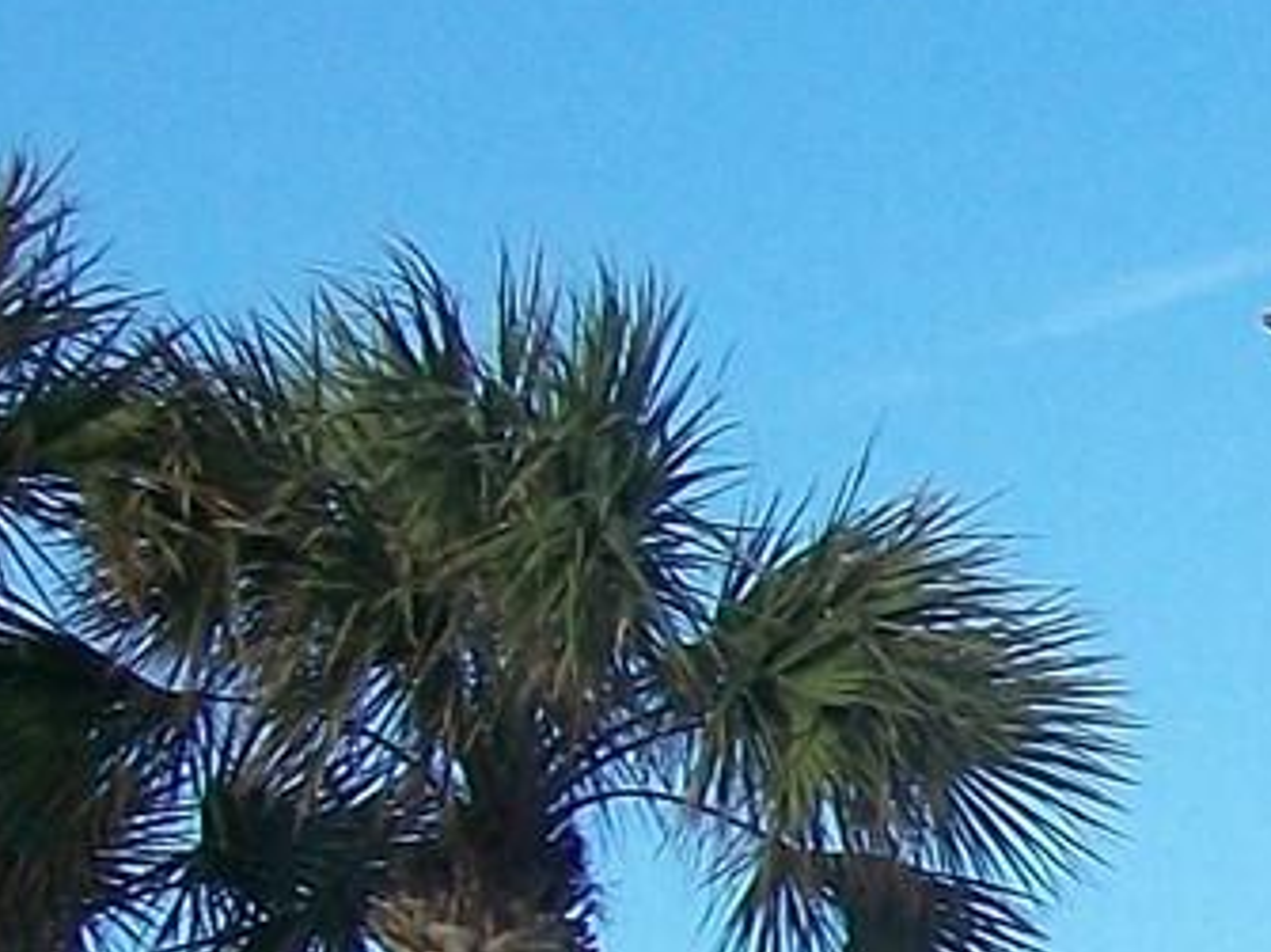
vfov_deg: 8.4
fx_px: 6313
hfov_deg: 10.5
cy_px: 1620
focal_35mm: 172
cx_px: 2629
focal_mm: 6
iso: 80
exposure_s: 1/640
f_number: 2.7
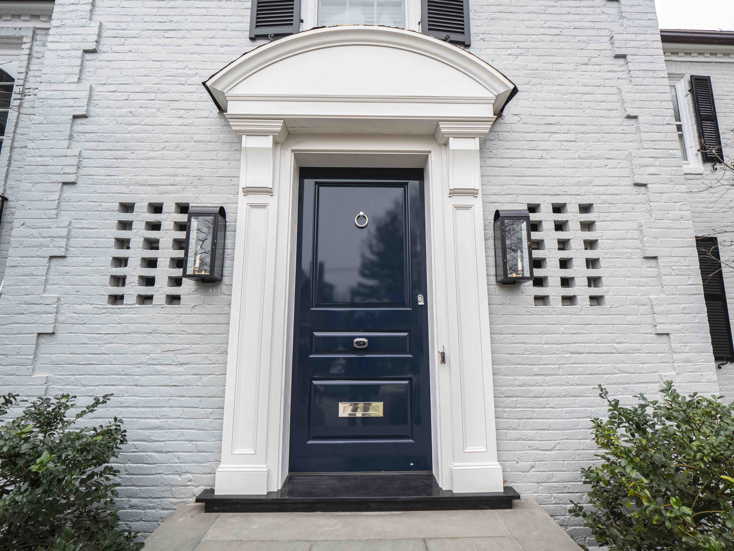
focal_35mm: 16
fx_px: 339
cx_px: 367
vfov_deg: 78.1
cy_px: 276
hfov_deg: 94.5
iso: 200
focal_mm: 8
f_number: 6.3
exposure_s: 1/60
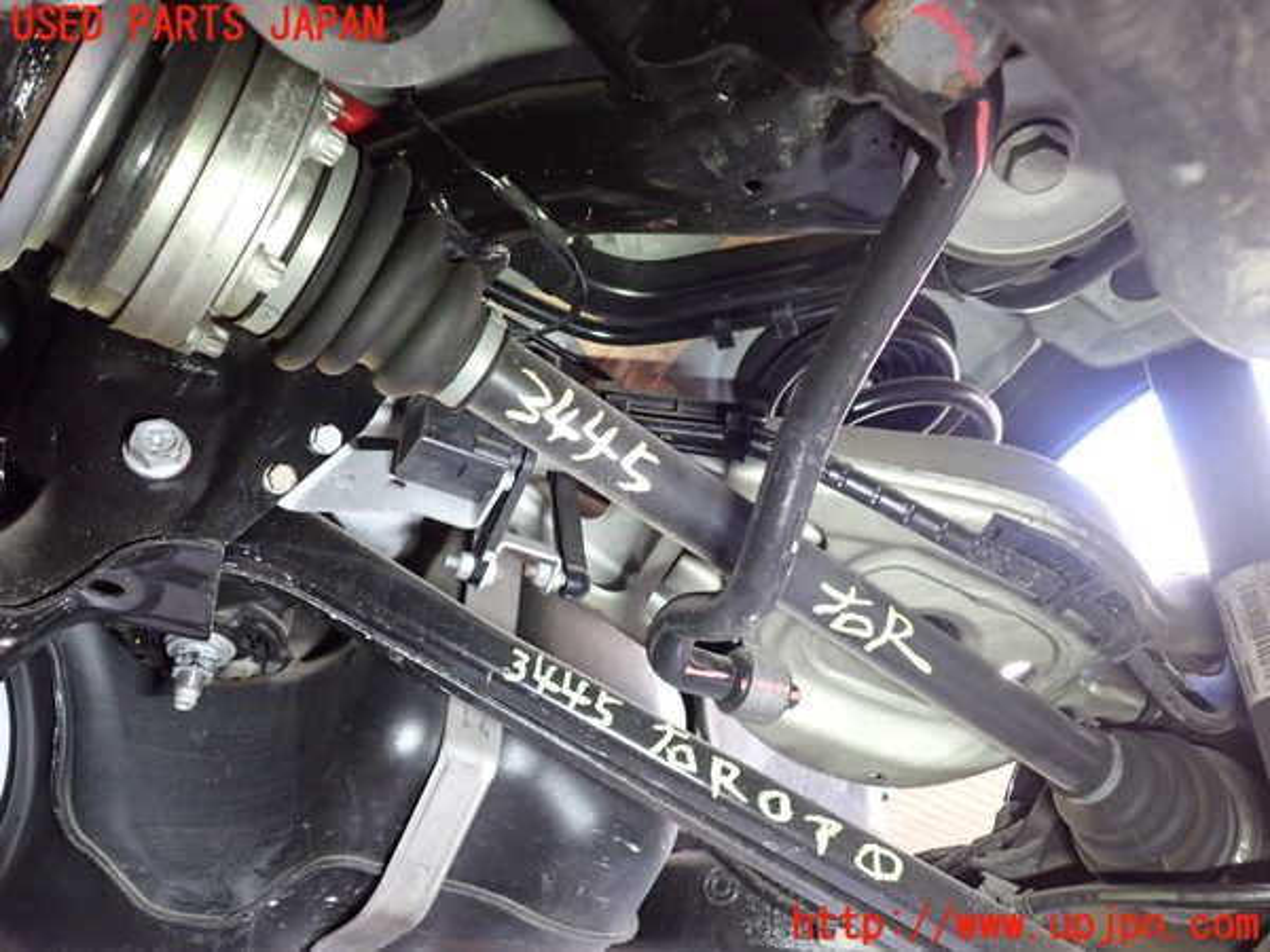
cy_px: 476
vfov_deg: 46.8
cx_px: 635
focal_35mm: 30
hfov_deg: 60.0
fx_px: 1101
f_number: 2.3
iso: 500
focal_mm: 5.4
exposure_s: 1/30
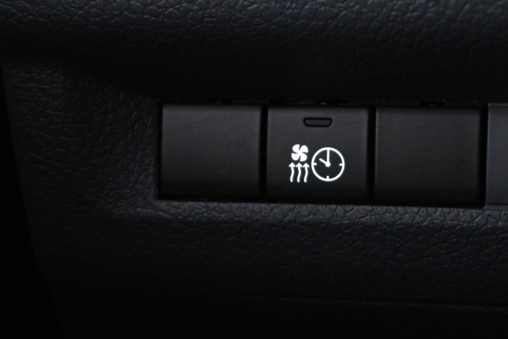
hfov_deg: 18.9
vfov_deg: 12.7
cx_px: 304
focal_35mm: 108
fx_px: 1524
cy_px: 158
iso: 6400
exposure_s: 1/30
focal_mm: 50
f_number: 6.3
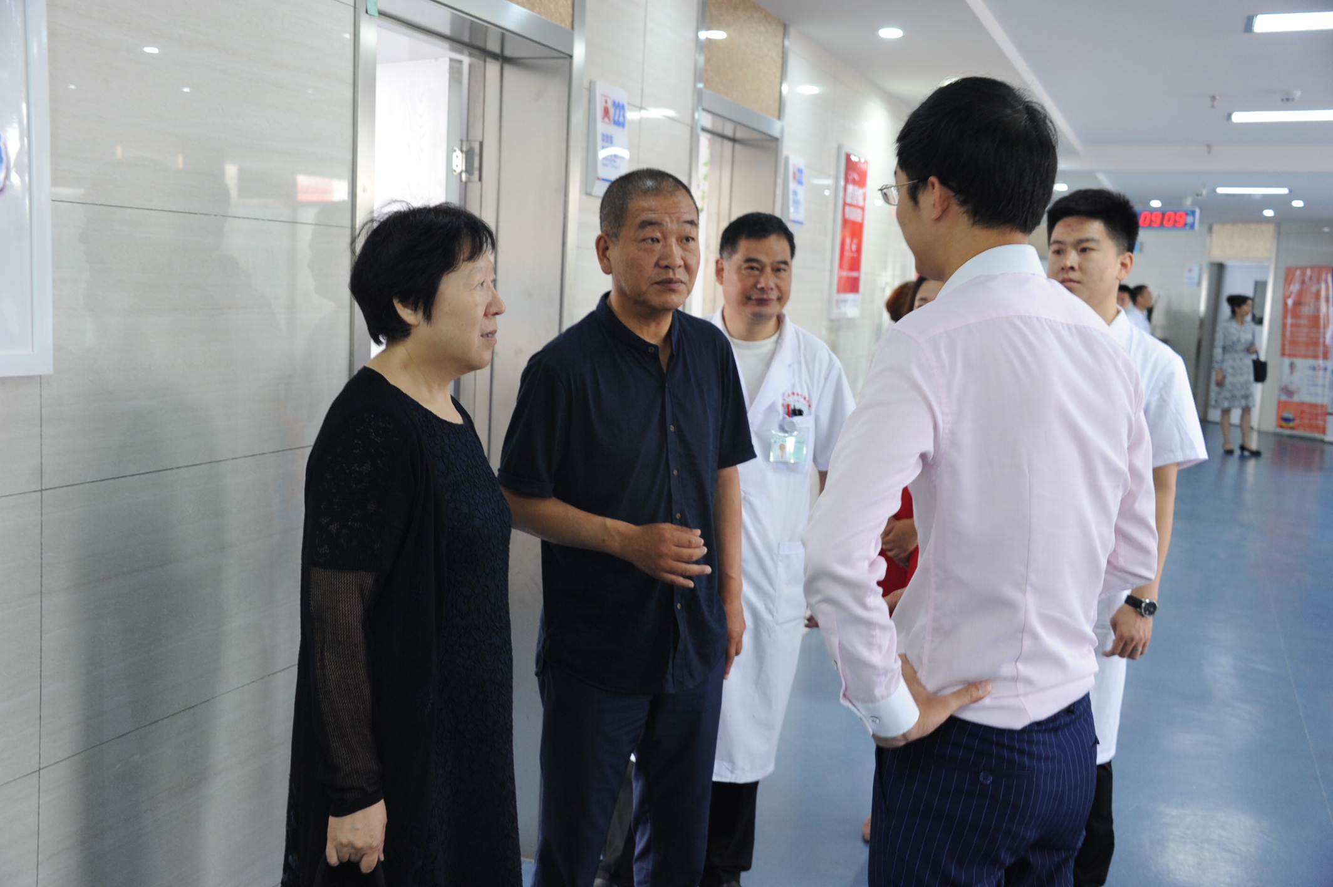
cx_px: 666
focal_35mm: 40
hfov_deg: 48.5
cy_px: 444
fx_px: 1480
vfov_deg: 33.4
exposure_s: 1/25
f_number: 5.6
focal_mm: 40
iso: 1250
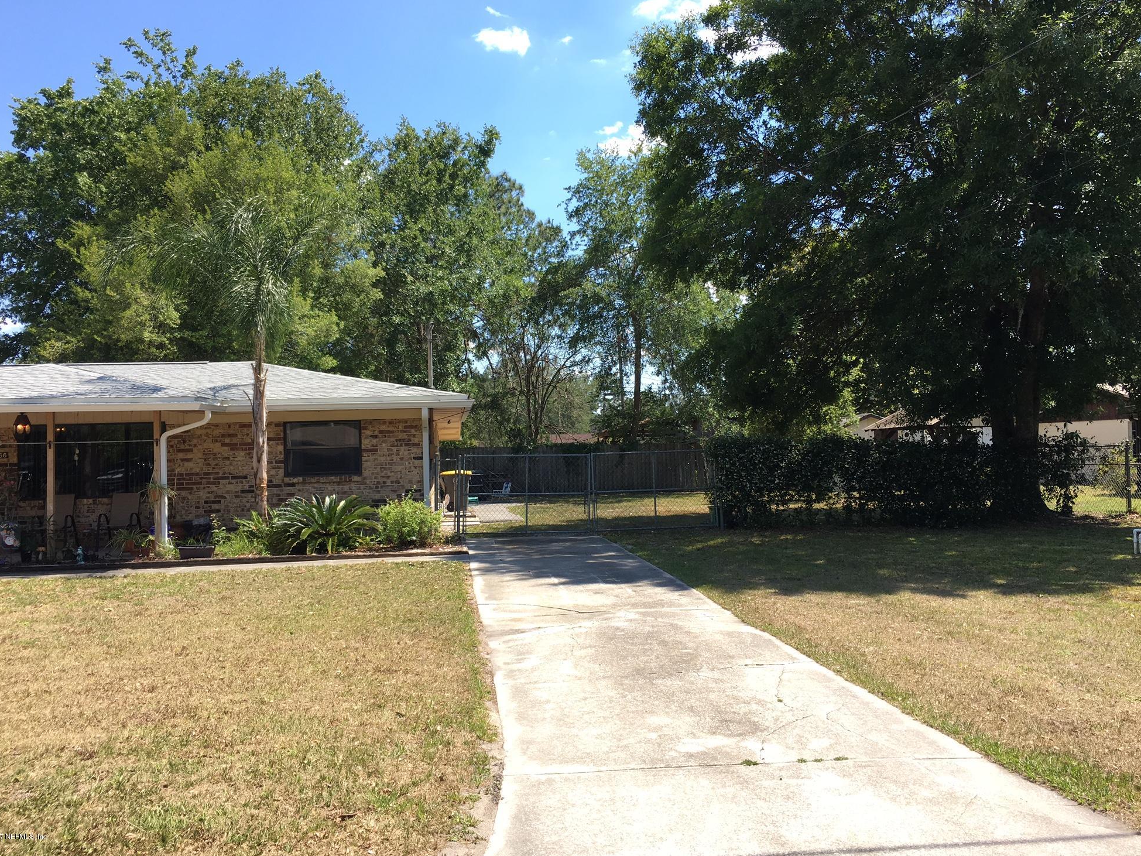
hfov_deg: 60.0
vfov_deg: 46.8
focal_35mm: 30
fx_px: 989
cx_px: 568
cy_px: 423
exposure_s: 1/605
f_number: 2.2
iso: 25
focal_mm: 4.15
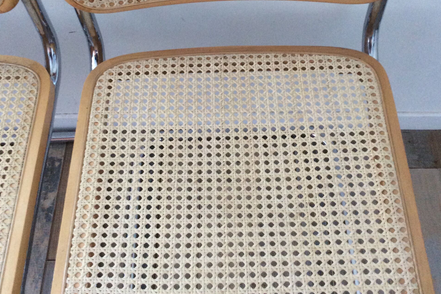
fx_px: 551
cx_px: 220
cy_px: 68
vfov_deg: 29.3
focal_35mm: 45
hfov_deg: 43.6
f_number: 2.4
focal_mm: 3.3
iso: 160
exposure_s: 1/25
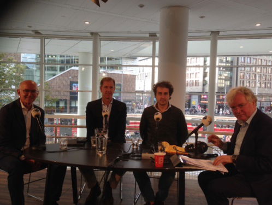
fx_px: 260
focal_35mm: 33
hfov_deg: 55.3
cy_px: 102
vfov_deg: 43.0
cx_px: 136
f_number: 2.4
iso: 50
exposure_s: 1/120
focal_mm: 4.12
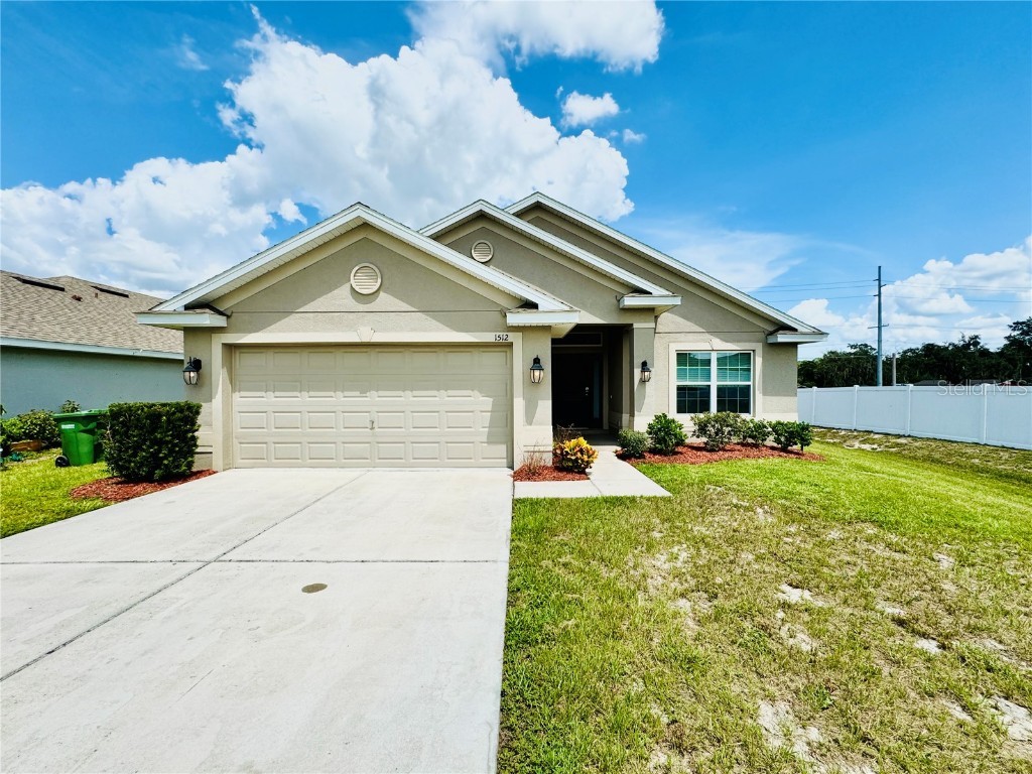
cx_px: 516
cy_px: 387
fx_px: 417
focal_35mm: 14
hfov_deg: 102.1
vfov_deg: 85.7
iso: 50
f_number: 2.2
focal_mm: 2.22
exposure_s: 1/2028
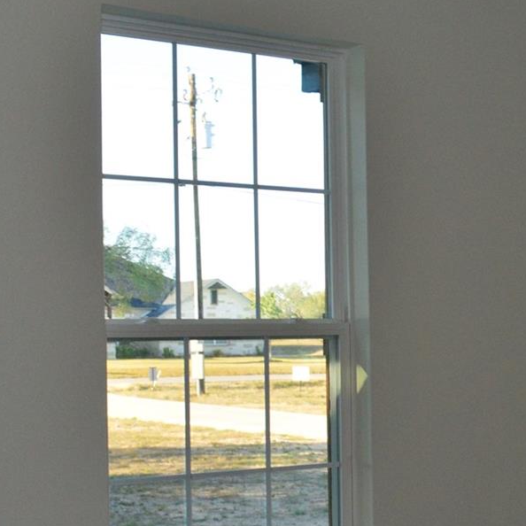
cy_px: 325
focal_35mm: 79
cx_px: 502
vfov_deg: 21.9
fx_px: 1358
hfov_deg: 21.3
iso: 800
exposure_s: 1/200
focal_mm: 18
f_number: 7.1
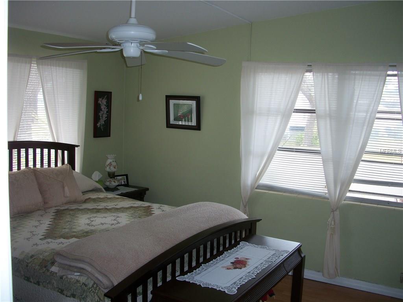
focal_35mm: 35
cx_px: 202
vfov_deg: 40.7
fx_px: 407
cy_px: 151
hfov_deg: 52.6
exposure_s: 1/30
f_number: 3.1
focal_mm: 6.3
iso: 80
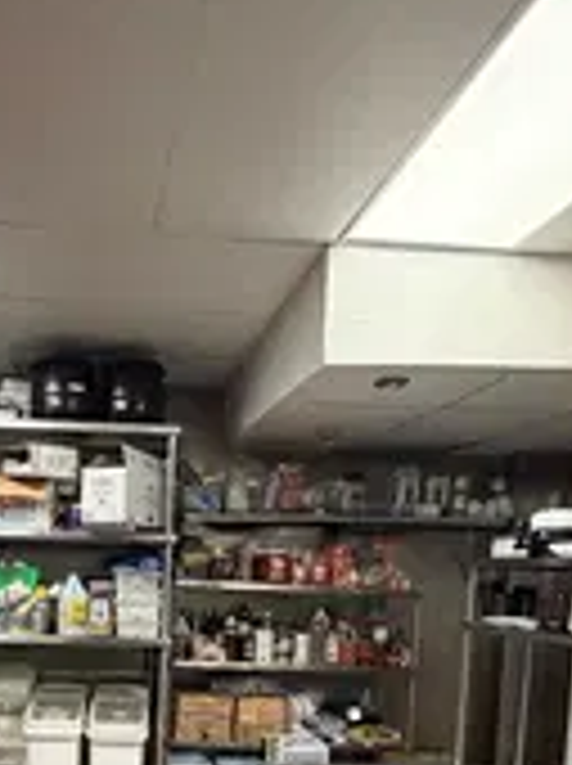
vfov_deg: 50.9
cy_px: 644
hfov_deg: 41.1
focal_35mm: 33
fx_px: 729
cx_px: 117
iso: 400
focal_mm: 2.22
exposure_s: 1/60
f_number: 2.2
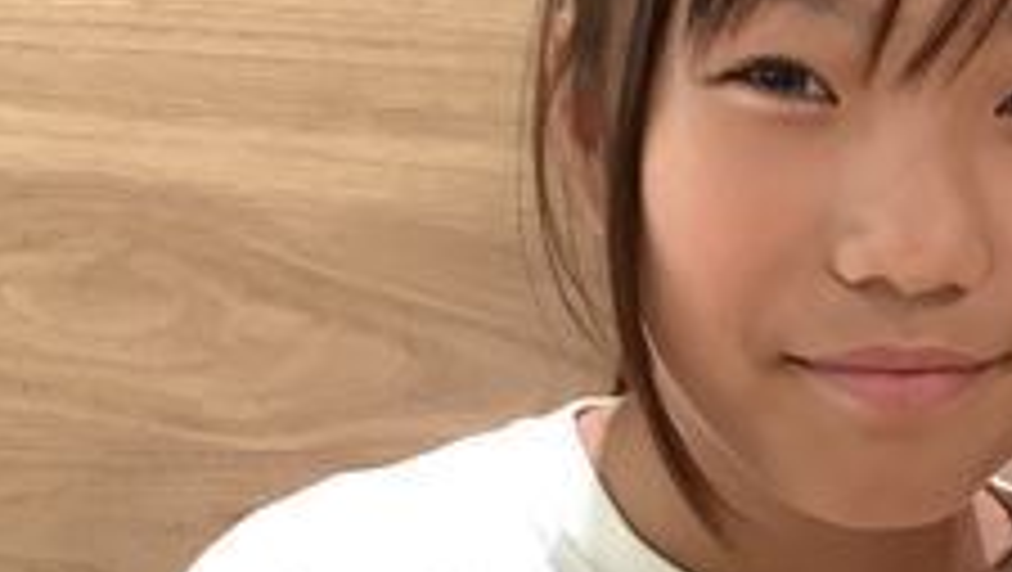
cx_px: 976
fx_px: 2417
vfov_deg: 13.0
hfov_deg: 22.8
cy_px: 743
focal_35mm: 90
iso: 100
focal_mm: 3.3
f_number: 2.4
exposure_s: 1/50
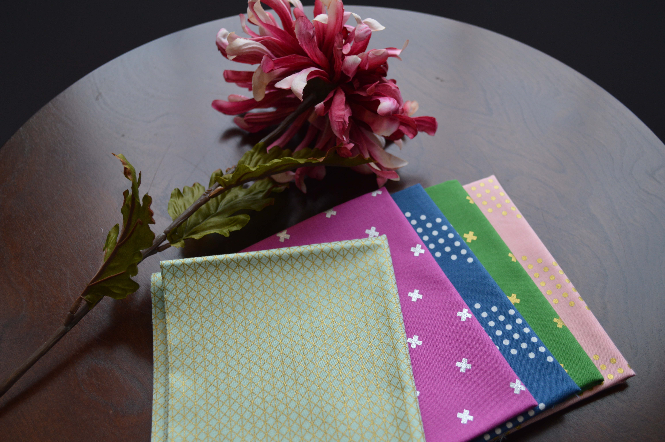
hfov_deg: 49.6
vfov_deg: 34.1
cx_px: 332
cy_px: 221
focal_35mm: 39
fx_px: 720
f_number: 4.5
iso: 400
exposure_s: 1/80
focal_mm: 26
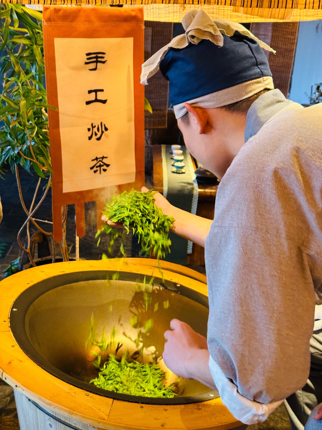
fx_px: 595
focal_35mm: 48
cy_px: 215
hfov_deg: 30.3
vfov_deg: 39.7
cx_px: 161
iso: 250
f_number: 1.78
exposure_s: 1/33
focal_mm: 6.76
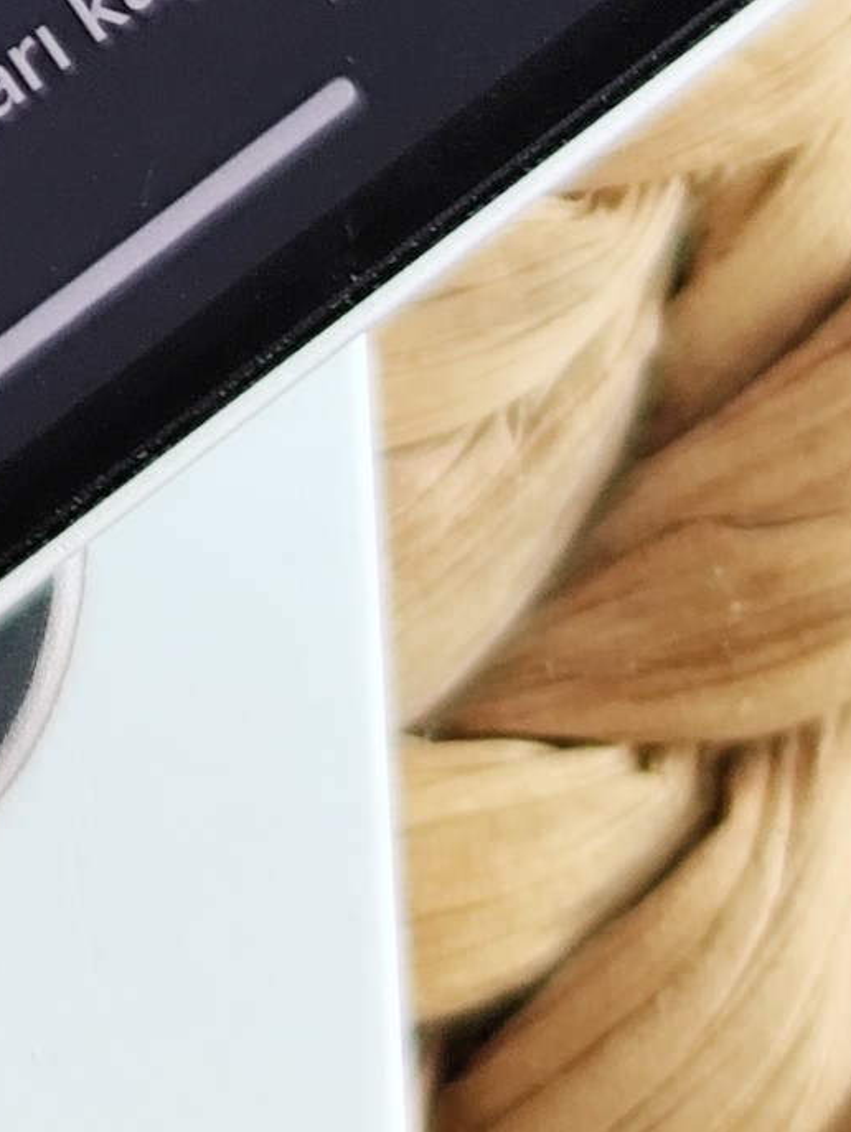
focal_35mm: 273
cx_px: -1377
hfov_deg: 5.2
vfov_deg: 6.9
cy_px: -1386
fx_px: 8940
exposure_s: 1/134
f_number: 1.65
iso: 50
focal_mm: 6.14
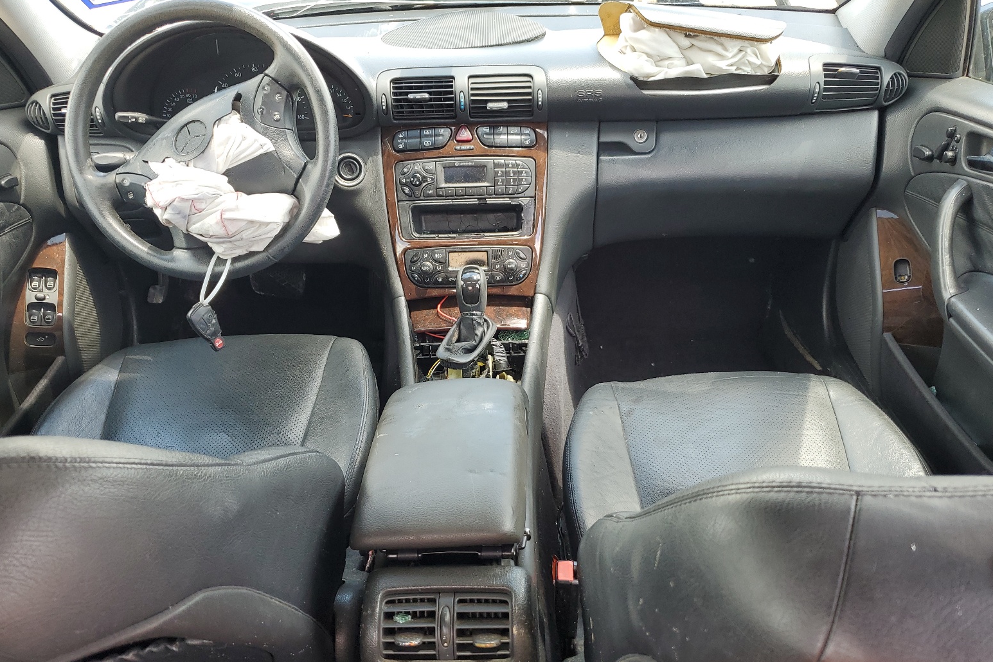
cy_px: 370
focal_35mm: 28
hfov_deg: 65.5
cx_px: 493
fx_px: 772
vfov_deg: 46.3
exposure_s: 1/156
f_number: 1.5
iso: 50
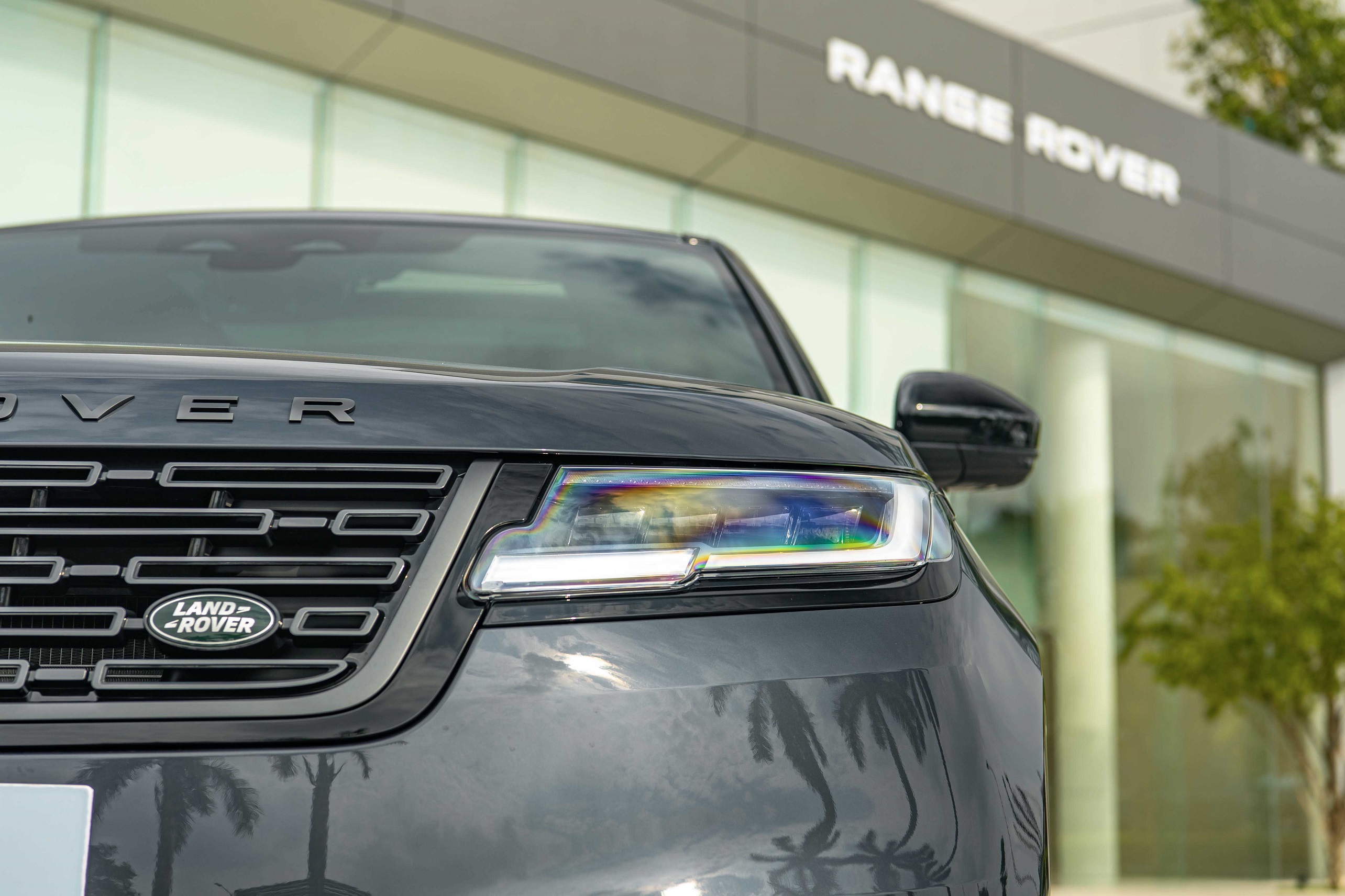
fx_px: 2615
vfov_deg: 19.5
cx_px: 672
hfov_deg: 28.8
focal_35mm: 70
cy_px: 448
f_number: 5.6
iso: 200
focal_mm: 70
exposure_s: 1/200
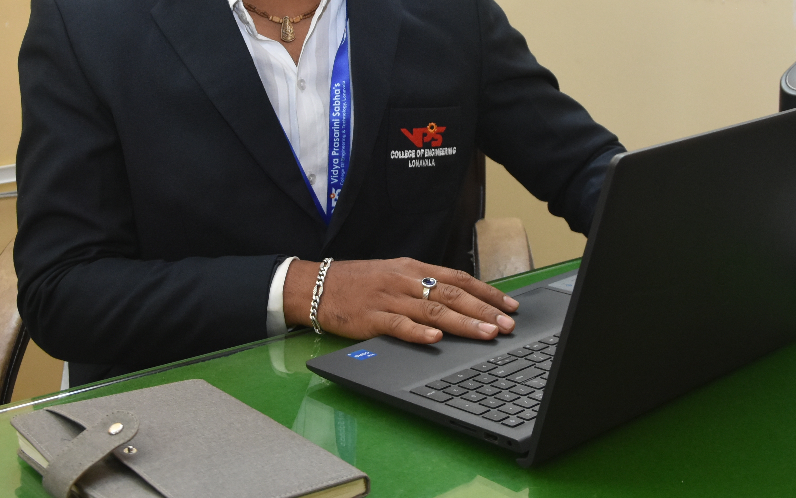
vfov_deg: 19.7
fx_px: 1411
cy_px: 76
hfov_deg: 31.5
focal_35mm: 65
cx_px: 426
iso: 1100
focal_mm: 21
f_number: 4
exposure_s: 1/60
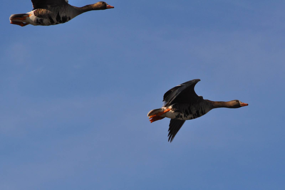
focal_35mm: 255
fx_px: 2019
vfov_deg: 5.4
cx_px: 142
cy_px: 95
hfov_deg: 8.1
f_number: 8
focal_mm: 170
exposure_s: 1/2000
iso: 400
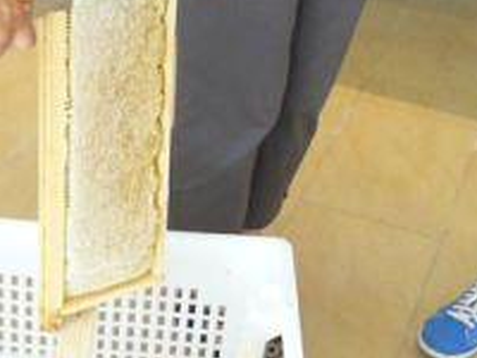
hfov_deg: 22.9
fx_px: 1144
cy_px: 112
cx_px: 36
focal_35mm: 83
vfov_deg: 17.7
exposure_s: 1/60
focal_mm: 6.1
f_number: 2.8
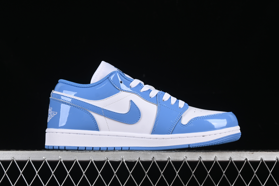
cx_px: 140
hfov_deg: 27.0
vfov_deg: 18.2
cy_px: 93
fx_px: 581
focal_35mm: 75
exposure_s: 1/80
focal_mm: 50
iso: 160
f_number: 8
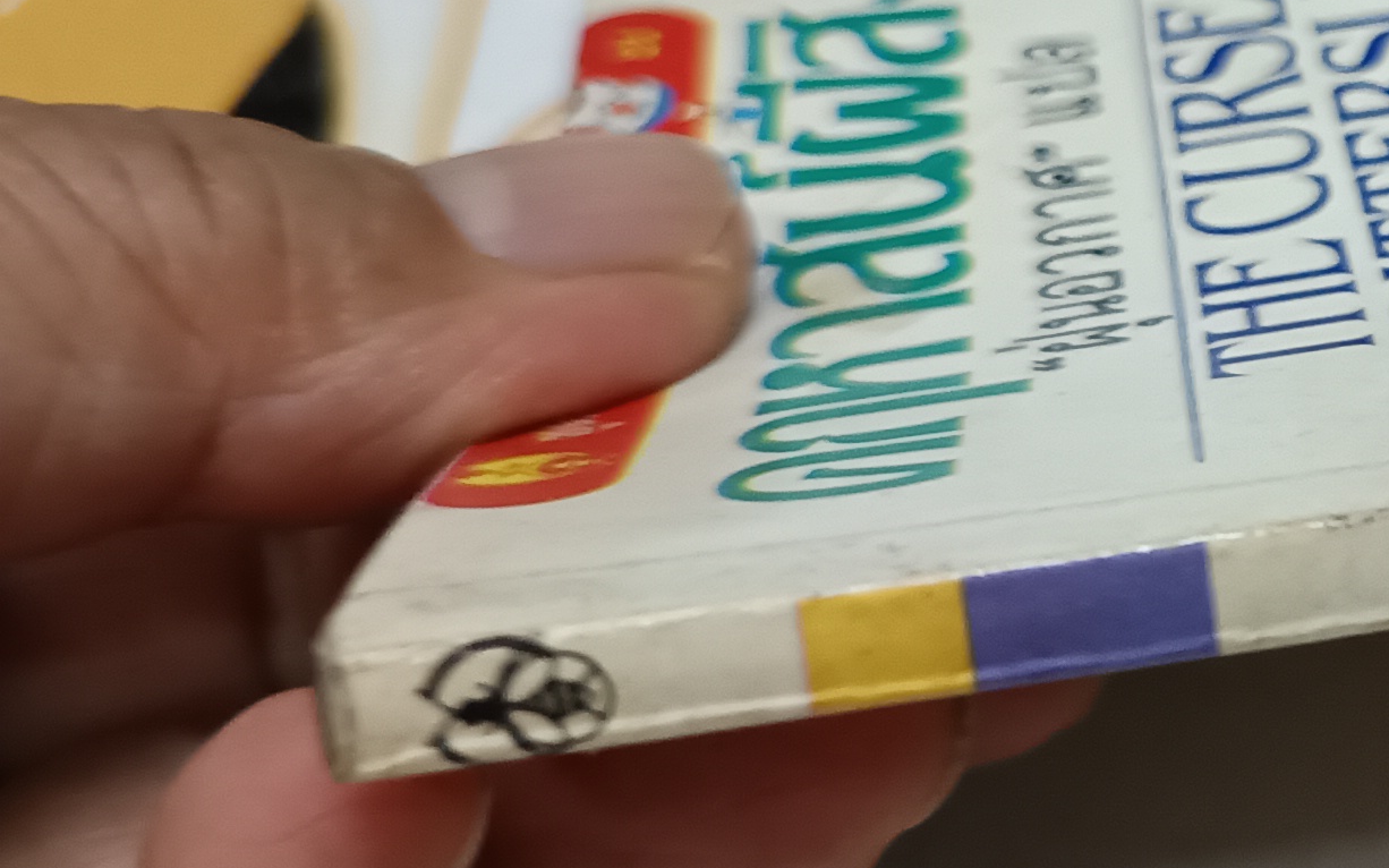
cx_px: 2030
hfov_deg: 21.3
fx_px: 3142
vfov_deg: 15.6
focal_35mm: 83
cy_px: 119
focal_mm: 5.31
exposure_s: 1/25
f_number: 1.7
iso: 963
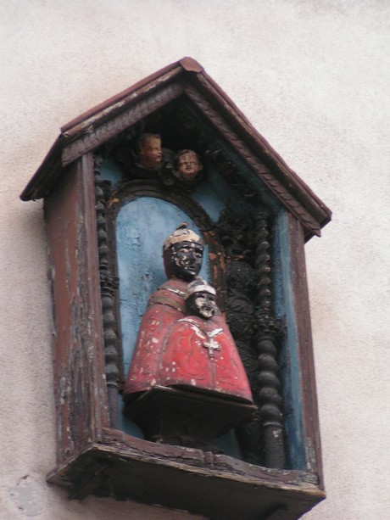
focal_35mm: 180
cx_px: 195
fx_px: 2703
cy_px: 260
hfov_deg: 8.3
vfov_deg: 11.0
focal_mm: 27.5
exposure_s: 1/60
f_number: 3.5
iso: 200
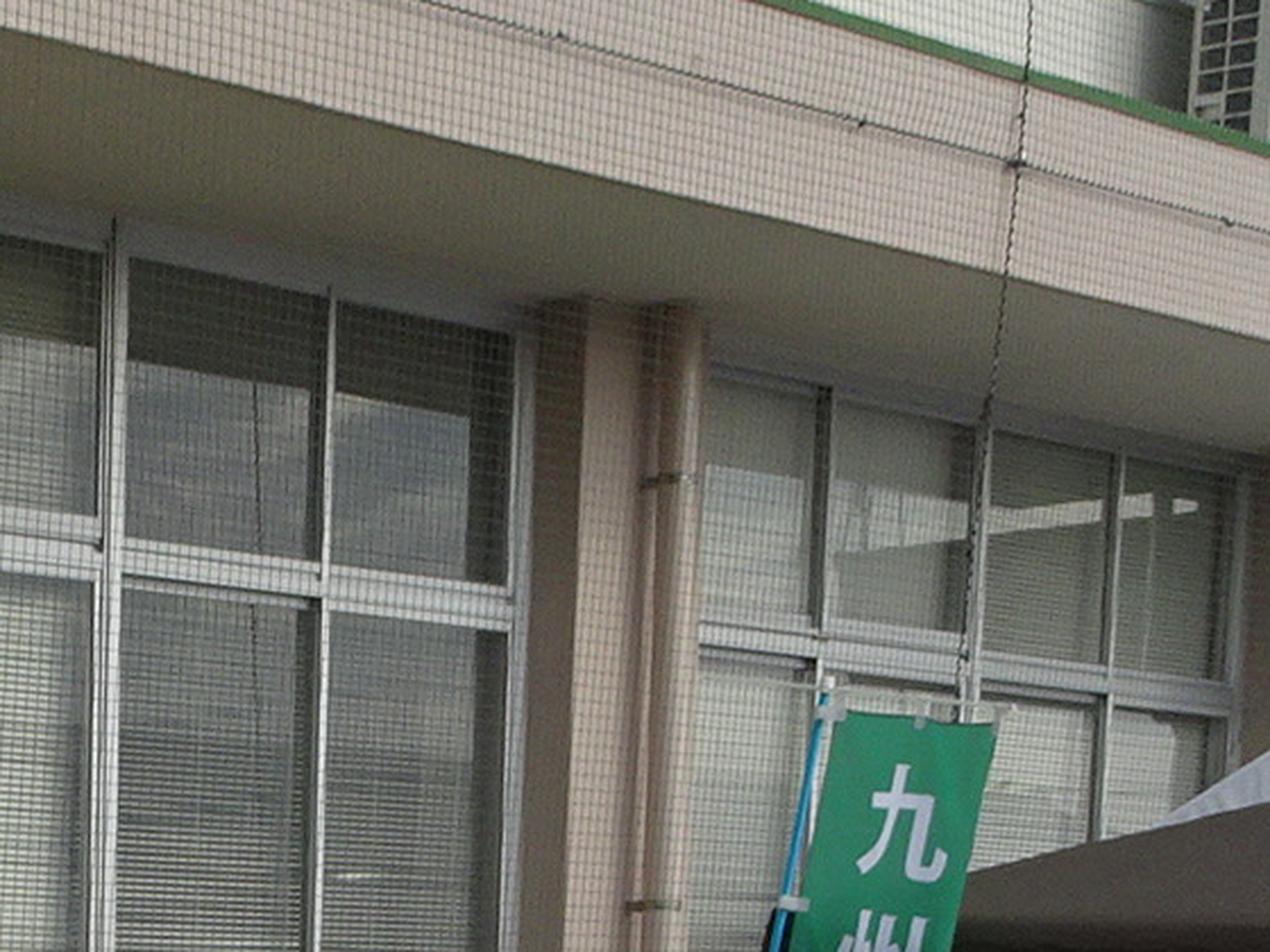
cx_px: -372
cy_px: 1709
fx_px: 4072
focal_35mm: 111
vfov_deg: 12.2
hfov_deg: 16.7
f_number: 3.5
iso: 80
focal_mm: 4.1
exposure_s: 1/640
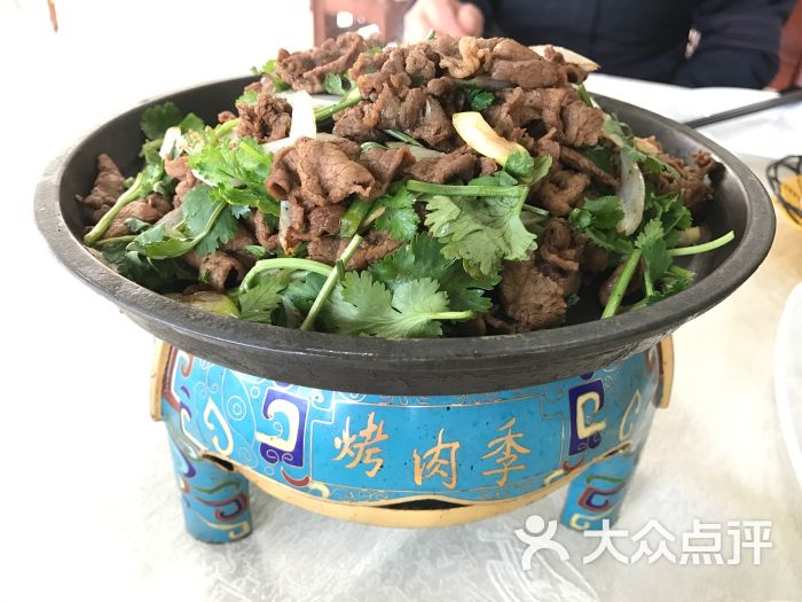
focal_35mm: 28
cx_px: 401
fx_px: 649
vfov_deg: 49.7
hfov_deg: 63.4
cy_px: 301
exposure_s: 1/25
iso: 40
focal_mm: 3.99
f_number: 1.8
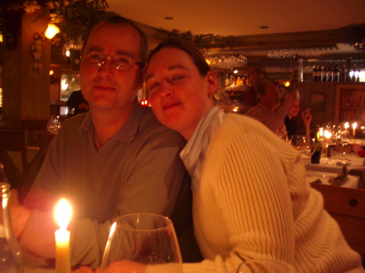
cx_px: 182
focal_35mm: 35
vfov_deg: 40.7
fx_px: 369
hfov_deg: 52.6
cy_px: 136
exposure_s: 1/1.67
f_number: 2.6
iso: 100
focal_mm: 5.8
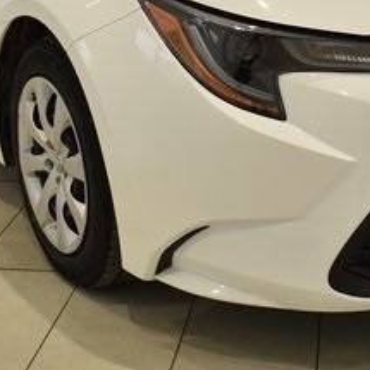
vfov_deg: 22.0
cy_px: 6
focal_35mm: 76
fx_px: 919
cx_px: 251
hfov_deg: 22.7
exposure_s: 1/50
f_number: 3.8
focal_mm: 20
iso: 100
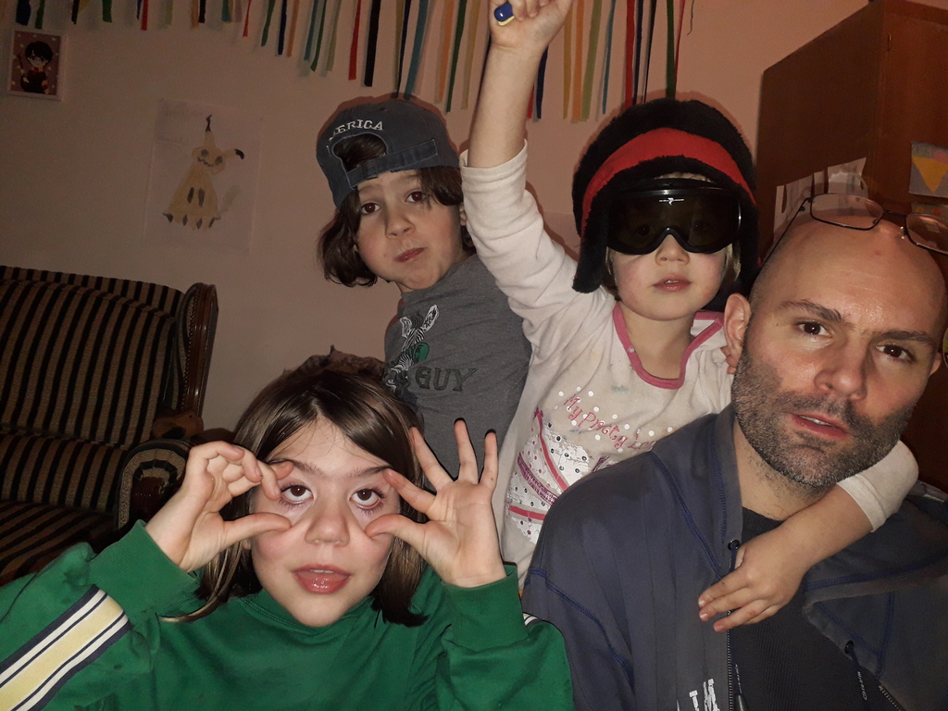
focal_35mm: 27
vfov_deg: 51.4
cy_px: 356
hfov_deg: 65.3
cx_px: 474
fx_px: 739
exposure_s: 1/50
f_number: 1.9
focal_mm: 3.6
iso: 160
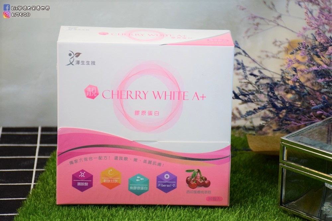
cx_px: 166
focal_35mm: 105
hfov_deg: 19.5
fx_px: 968
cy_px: 110
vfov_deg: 13.0
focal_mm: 70
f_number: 5
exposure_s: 1/160
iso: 1600
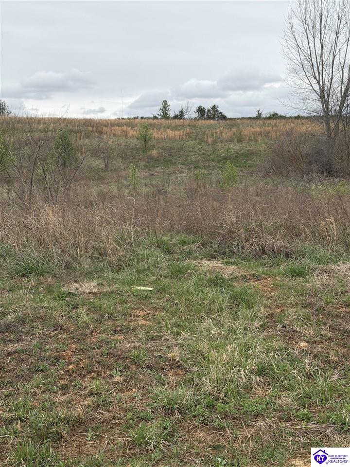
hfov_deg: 30.3
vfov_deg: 39.7
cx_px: 175
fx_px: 647
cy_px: 234
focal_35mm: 48
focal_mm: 6.76
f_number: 1.78
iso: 64
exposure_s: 1/1754
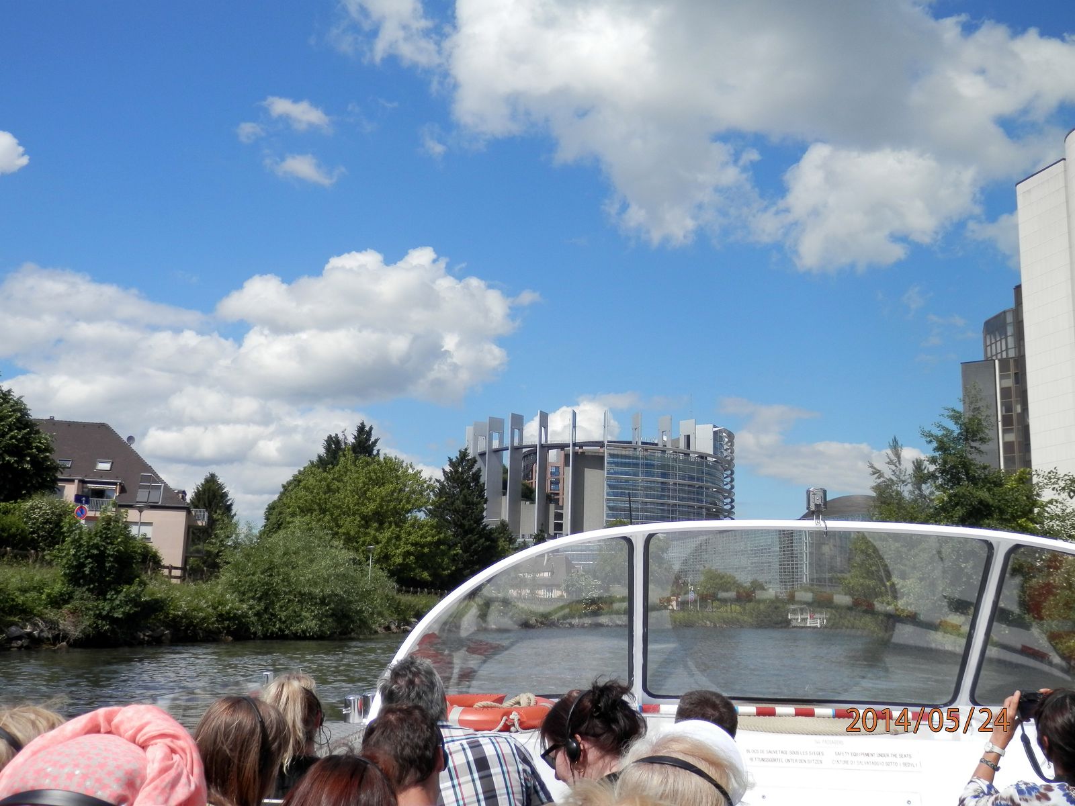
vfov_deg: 42.9
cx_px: 538
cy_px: 403
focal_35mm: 33
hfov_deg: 55.4
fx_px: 1025
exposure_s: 1/160
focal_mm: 6
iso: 80
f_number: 9.7
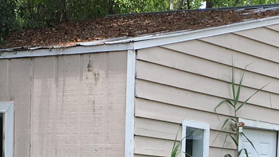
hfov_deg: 15.8
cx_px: 170
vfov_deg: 8.6
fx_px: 1006
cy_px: 262
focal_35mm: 136
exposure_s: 1/248
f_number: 2.2
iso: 25
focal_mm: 4.15
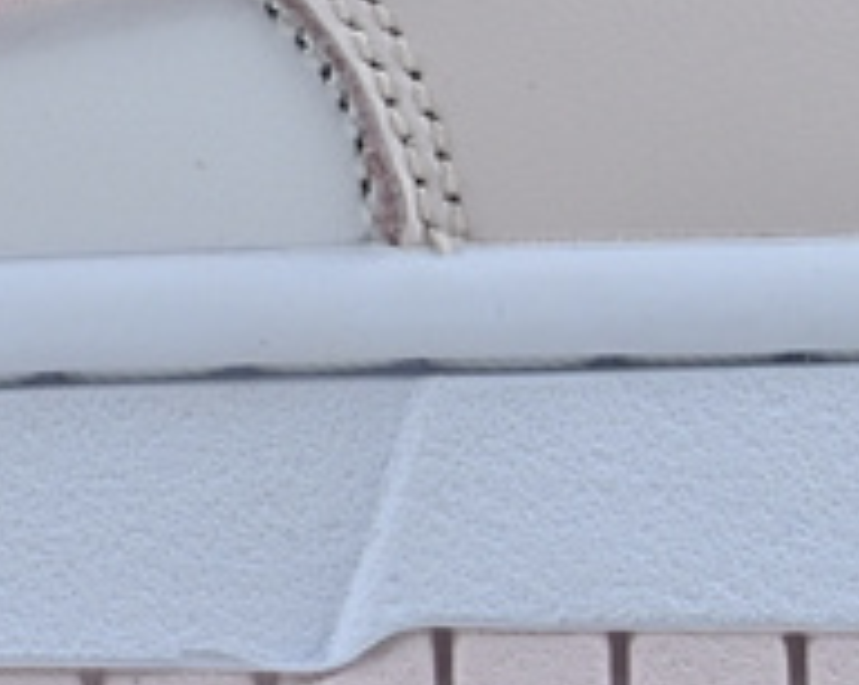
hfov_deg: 6.6
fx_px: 7270
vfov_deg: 5.4
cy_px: -193
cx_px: -743
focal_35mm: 286
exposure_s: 1/60
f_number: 5
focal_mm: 32.5
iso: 100
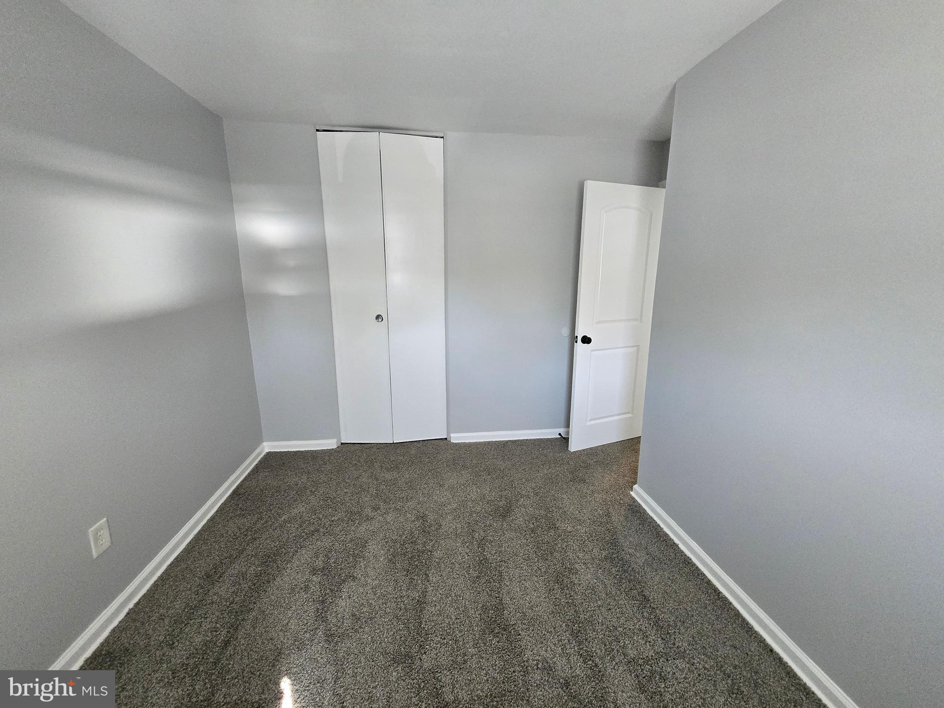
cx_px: 472
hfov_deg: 106.2
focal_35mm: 13
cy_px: 354
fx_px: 355
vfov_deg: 89.9
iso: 400
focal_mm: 1.7
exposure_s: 1/60
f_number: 2.2
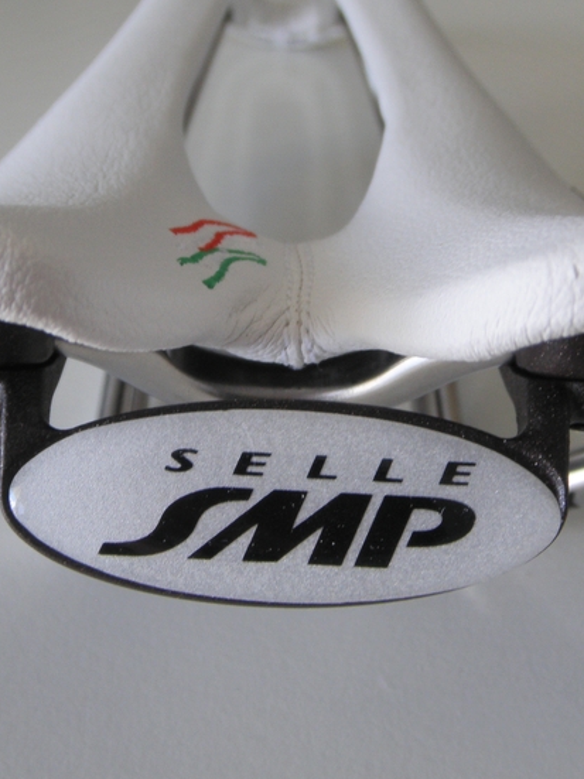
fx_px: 1553
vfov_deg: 28.2
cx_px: 270
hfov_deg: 21.3
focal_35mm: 69
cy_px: 366
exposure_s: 1/30
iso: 50
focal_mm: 6.7
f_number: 3.5
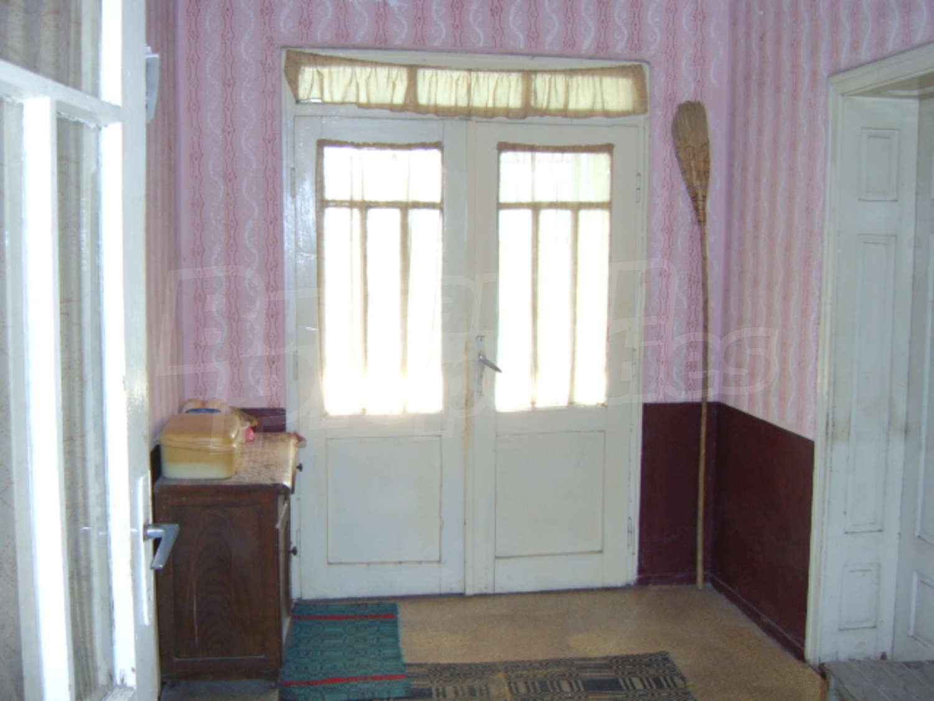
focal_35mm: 31
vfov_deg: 45.4
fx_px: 836
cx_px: 467
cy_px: 350
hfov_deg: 58.4
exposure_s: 1/30
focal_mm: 8.13
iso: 141
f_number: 2.7
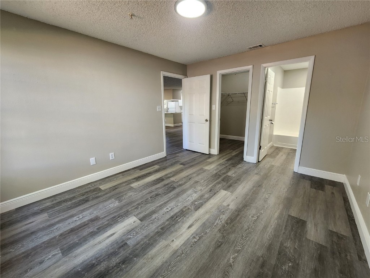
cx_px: 185
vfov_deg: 89.9
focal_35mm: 13
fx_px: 139
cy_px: 139
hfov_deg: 106.2
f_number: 2.2
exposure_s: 1/60
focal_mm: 2.2
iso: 250
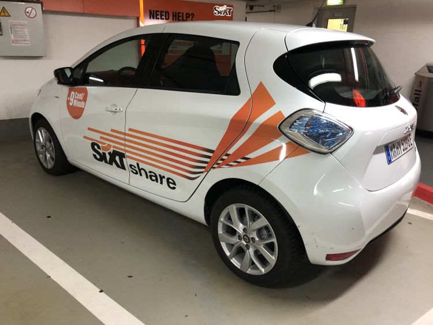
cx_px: 216
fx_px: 350
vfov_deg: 49.8
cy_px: 162
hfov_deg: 63.4
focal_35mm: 28
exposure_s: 1/17
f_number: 1.8
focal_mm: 3.99
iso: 50
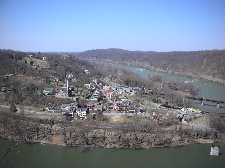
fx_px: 227
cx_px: 112
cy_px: 84
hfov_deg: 52.6
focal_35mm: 35
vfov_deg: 40.7
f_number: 8.5
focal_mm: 5.8
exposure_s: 1/77.1
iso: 50
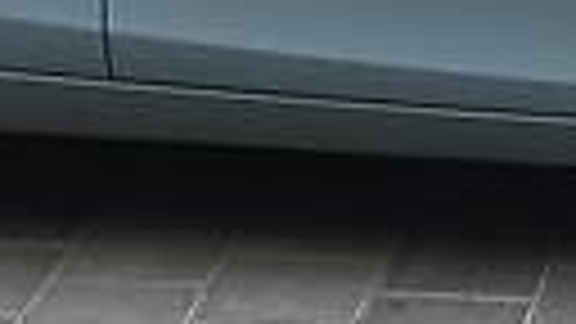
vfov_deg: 5.6
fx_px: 3223
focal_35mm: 211
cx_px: 459
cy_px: -328
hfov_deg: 10.2
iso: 25
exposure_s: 1/173
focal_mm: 3.3
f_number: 2.4
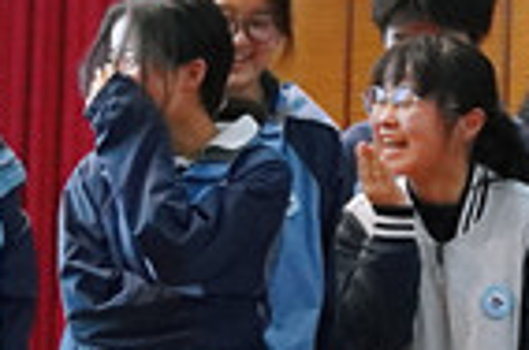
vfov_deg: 8.4
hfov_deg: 12.5
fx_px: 2390
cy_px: 313
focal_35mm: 163
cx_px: 63
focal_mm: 22
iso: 4000
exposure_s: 1/160
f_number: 4
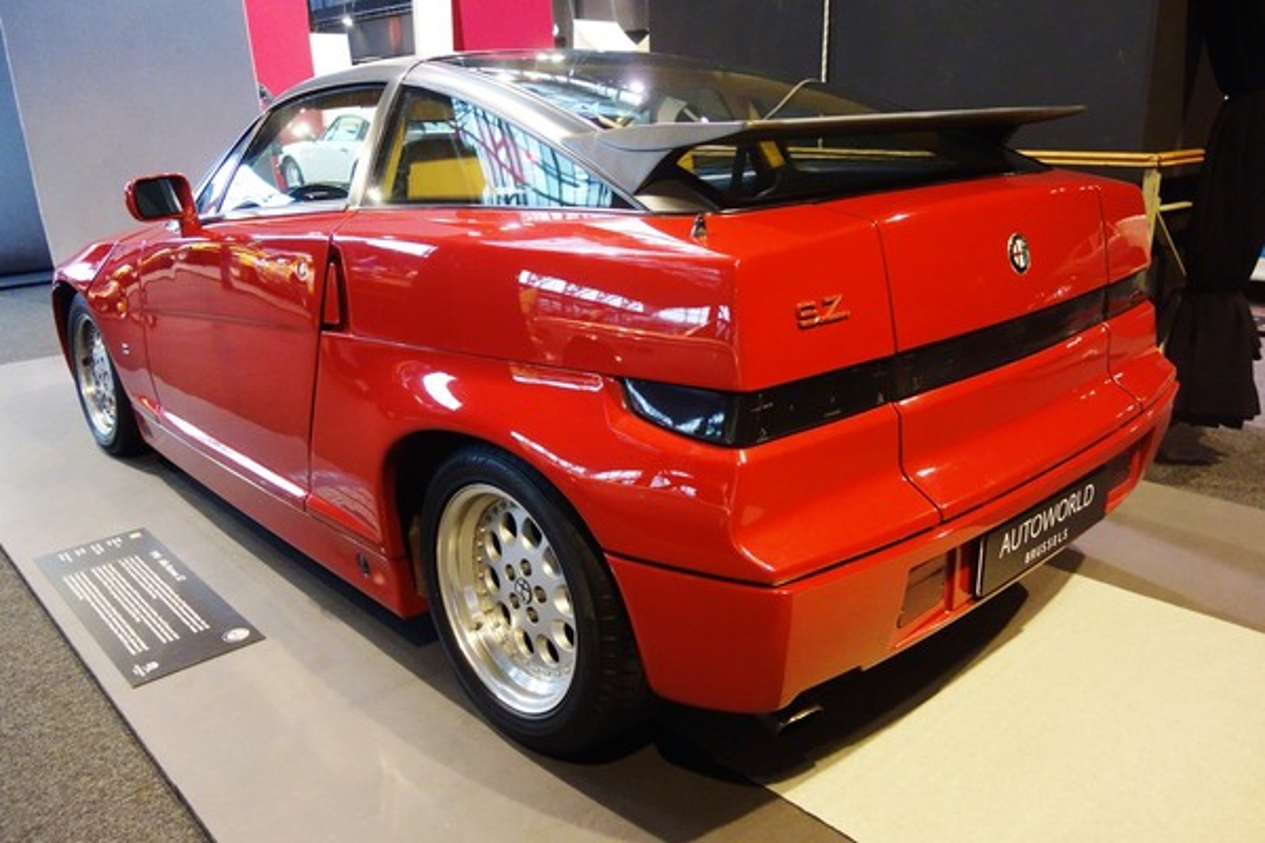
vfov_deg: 46.4
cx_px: 632
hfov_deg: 65.5
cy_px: 422
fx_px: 984
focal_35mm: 28
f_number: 1.8
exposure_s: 1/160
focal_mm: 10.4
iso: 1600
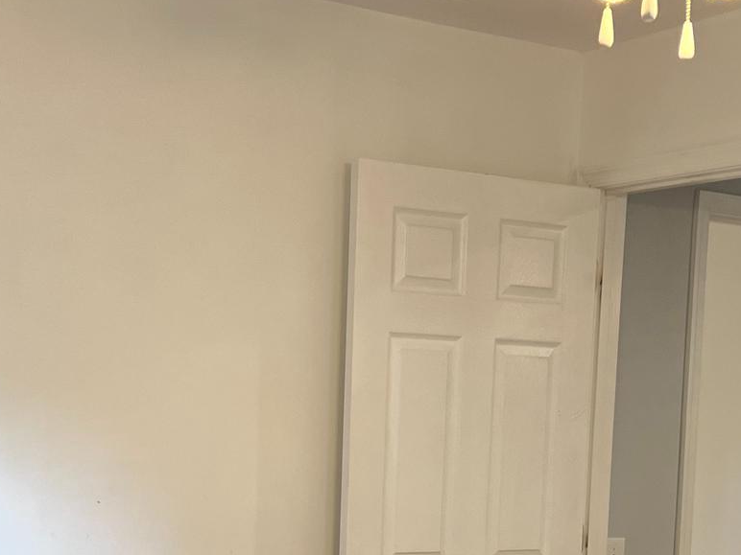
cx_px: 431
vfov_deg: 20.8
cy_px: 510
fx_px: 1477
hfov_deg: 28.1
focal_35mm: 69
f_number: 1.5
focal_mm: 5.7
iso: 80
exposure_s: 1/60
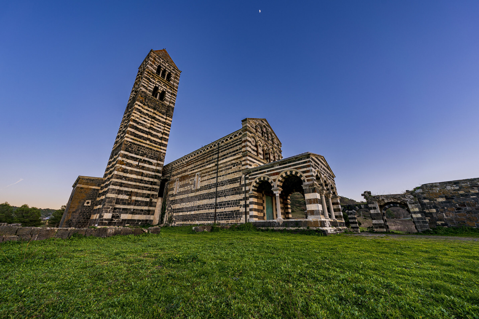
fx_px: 160
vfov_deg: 90.0
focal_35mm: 12
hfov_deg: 112.6
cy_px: 160
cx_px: 240
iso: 100
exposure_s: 1/40
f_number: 7.1
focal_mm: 12
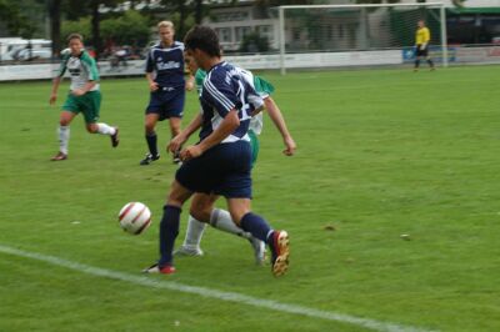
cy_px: 166
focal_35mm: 120
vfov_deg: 11.4
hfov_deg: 17.1
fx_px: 1665
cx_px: 250
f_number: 7.1
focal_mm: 80
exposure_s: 1/180
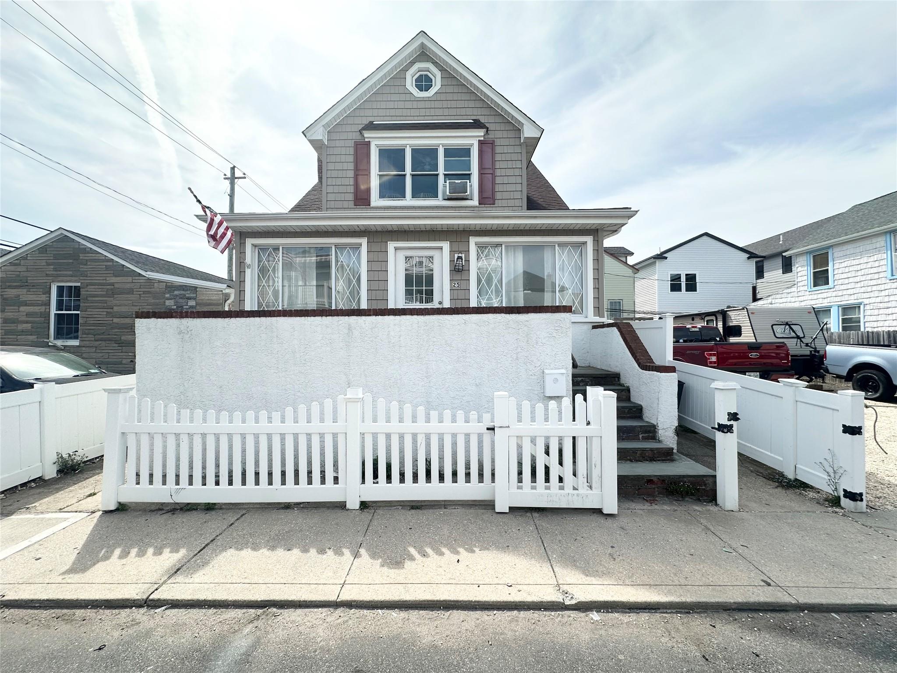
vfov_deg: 85.7
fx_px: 363
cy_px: 336
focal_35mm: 14
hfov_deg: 102.1
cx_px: 448
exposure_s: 1/1825
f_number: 2.2
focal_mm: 2.22
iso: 50
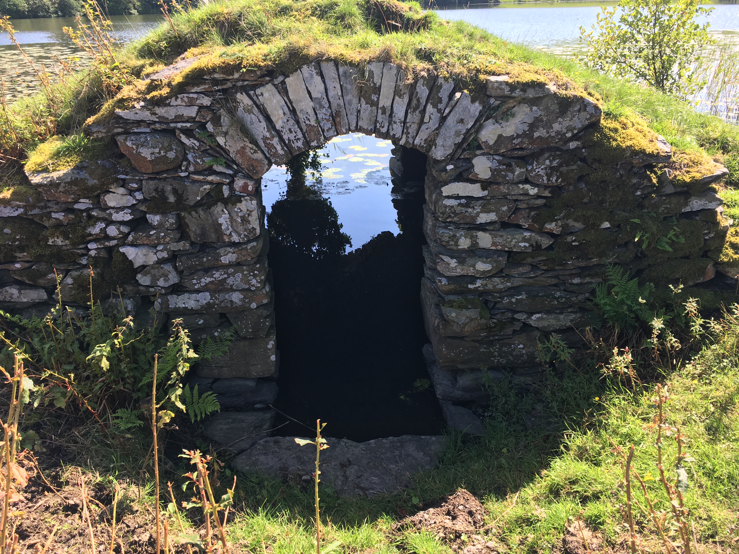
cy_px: 277
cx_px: 370
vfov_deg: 48.2
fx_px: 619
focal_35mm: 29
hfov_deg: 61.7
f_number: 2.2
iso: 25
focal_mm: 4.15
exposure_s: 1/354
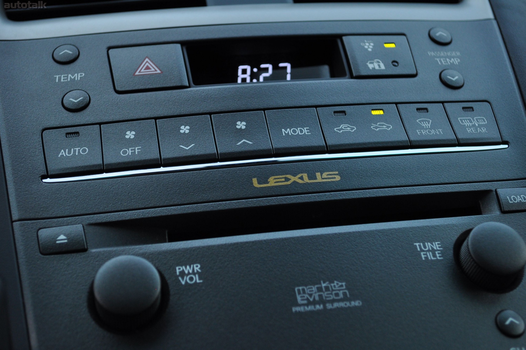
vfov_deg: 25.0
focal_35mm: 54
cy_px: 175
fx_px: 788
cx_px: 263
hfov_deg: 36.9
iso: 560
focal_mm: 36
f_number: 5
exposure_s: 1/60
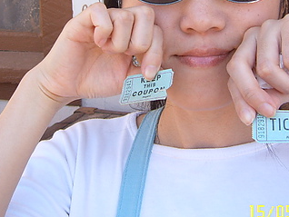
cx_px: 143
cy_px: 35
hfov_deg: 29.4
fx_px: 551
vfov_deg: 21.9
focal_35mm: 66
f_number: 2.8
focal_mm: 5.8
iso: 50
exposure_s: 1/180
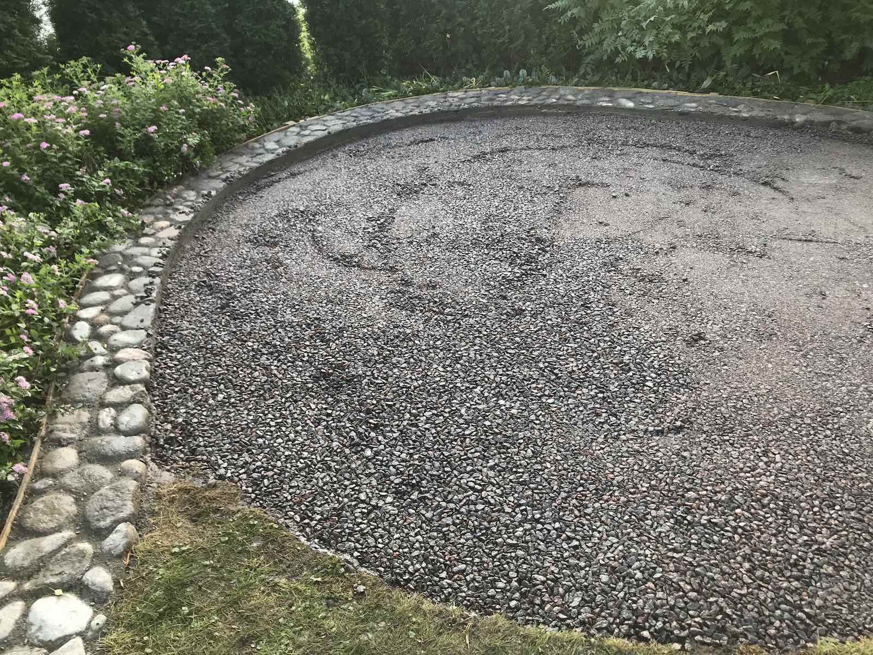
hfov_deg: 63.4
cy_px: 328
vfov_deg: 49.7
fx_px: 706
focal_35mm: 28
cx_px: 436
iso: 25
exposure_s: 1/50
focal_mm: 3.99
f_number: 1.8
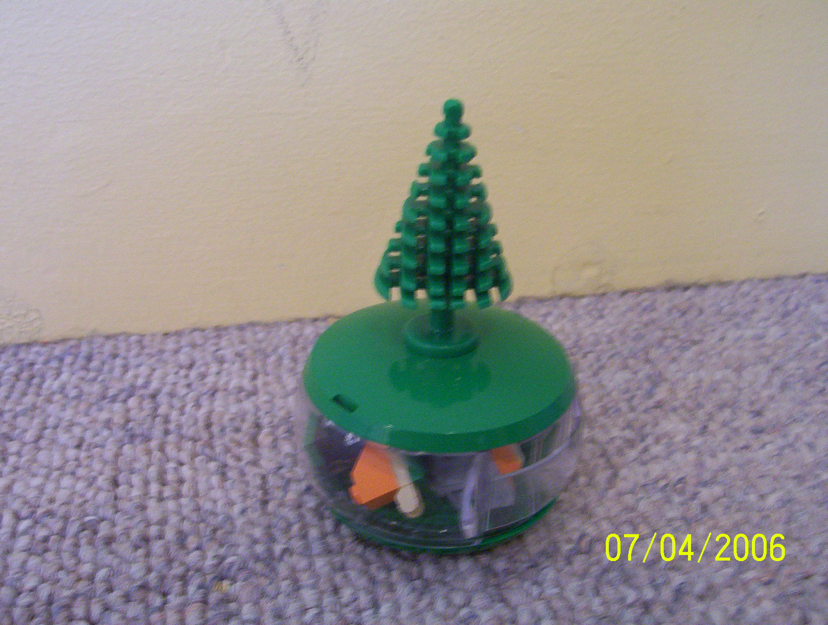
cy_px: 312
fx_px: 1031
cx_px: 414
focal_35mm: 43
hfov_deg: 43.8
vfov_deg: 33.7
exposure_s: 1/8
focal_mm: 5.77
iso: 200
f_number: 2.73
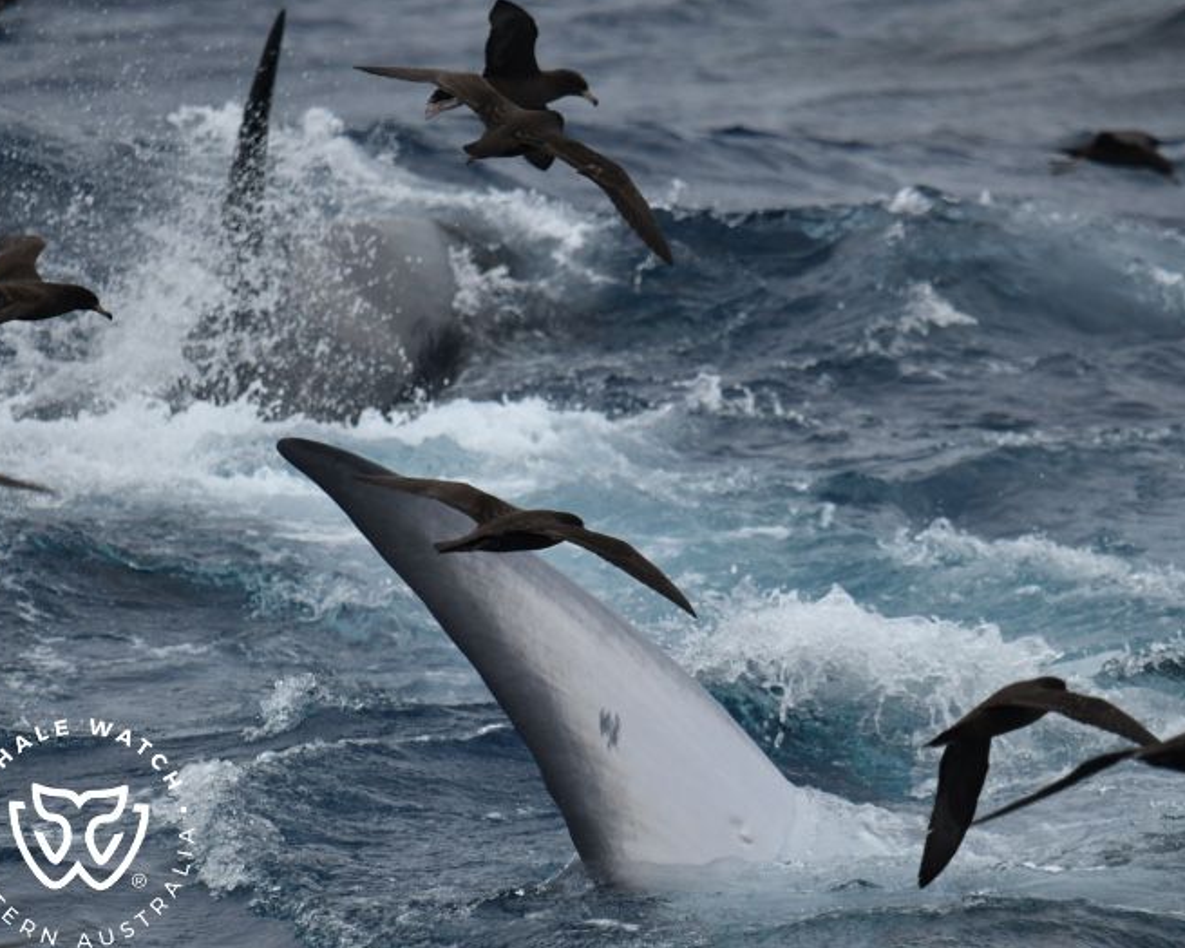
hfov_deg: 2.8
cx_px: 671
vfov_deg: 2.3
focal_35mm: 688
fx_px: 24129
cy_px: 477
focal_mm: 600
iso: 1000
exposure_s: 1/8000
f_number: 6.3
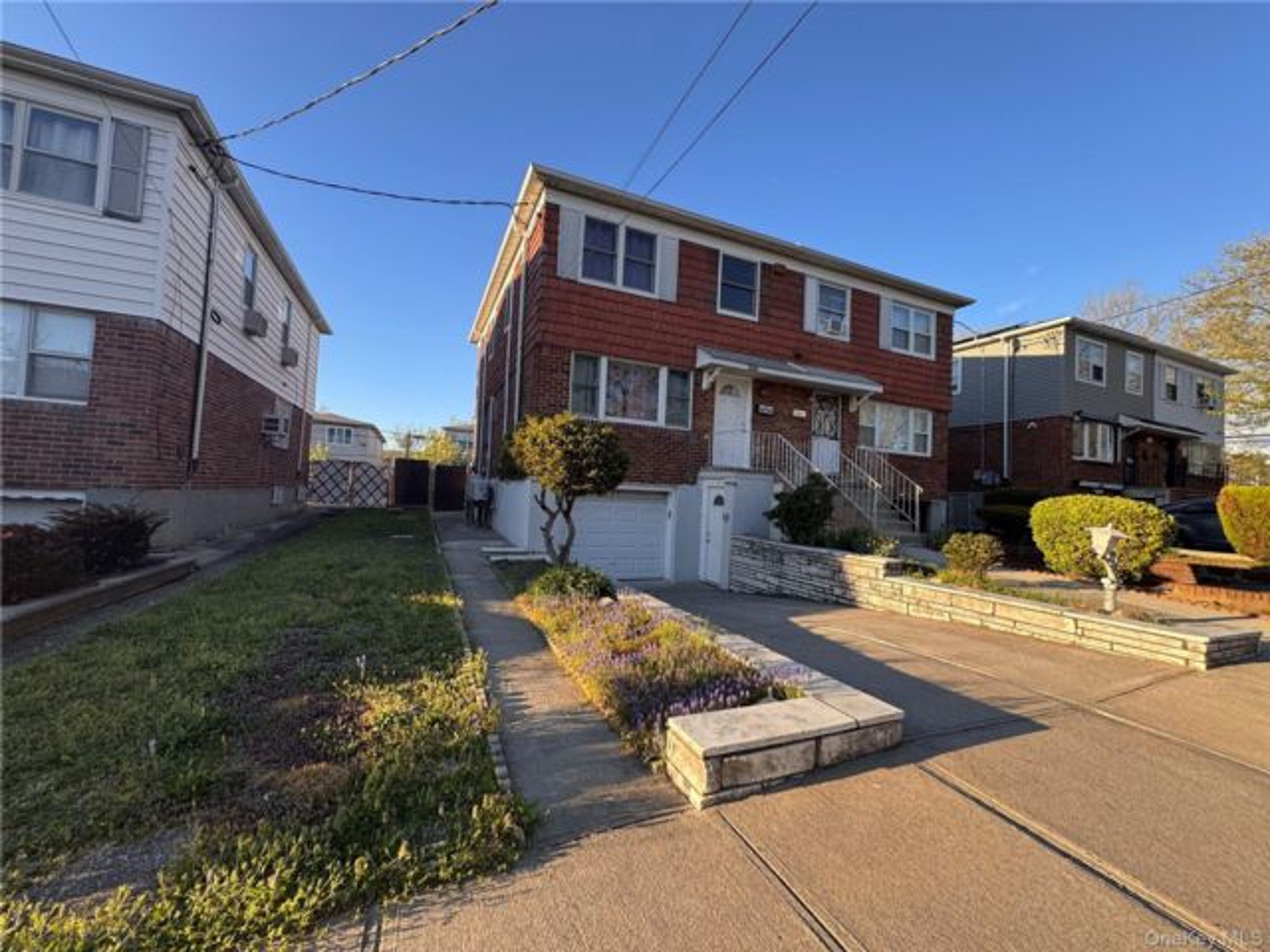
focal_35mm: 14
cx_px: 635
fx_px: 514
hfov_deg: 102.1
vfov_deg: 85.7
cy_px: 476
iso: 40
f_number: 2.2
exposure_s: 1/329
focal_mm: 2.22
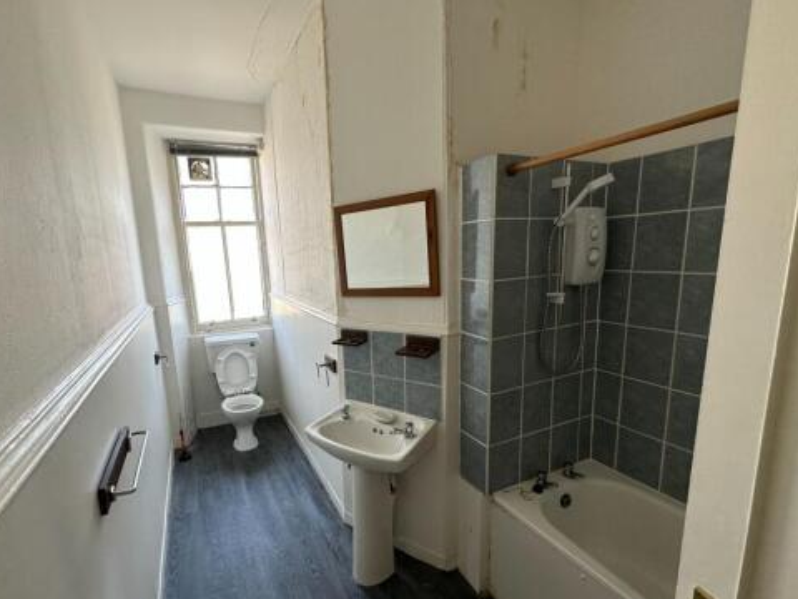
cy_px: 324
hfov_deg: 90.7
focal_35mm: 17
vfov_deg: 74.6
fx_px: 392
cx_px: 358
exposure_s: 1/99
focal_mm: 2.22
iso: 100
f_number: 2.2
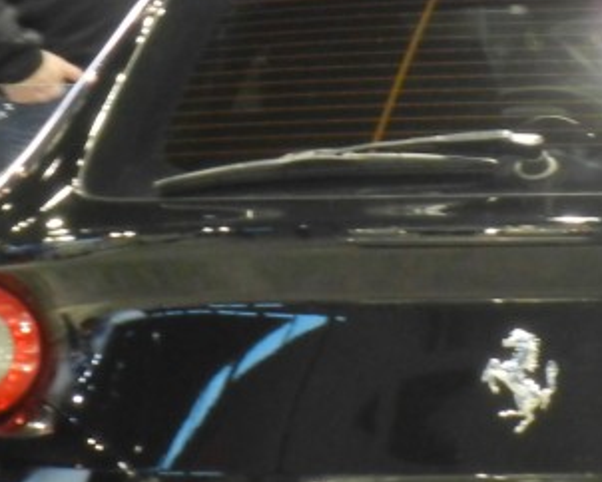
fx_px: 10269
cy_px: 394
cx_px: 678
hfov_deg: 3.4
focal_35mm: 576
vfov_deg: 2.7
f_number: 4.6
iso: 200
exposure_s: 1/5.2
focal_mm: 31.4
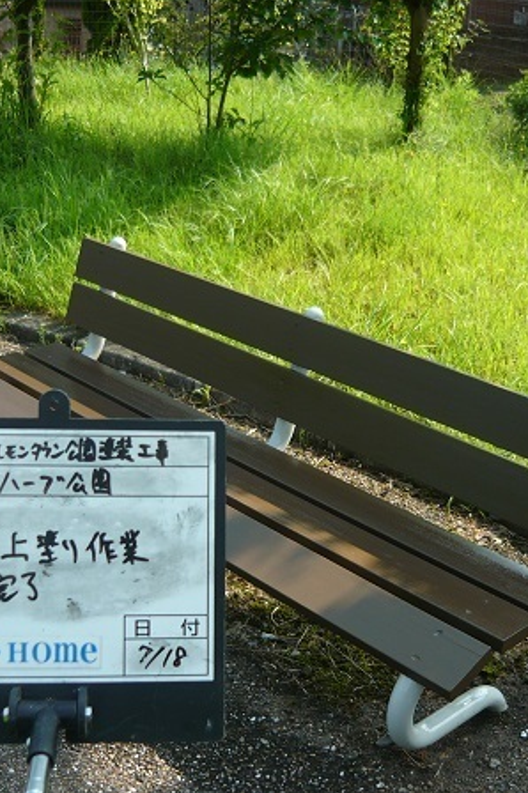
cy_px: 396
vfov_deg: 42.8
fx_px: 1013
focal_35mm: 46
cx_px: 333
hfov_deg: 29.1
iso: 100
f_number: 2.8
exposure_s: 1/500
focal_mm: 5.5
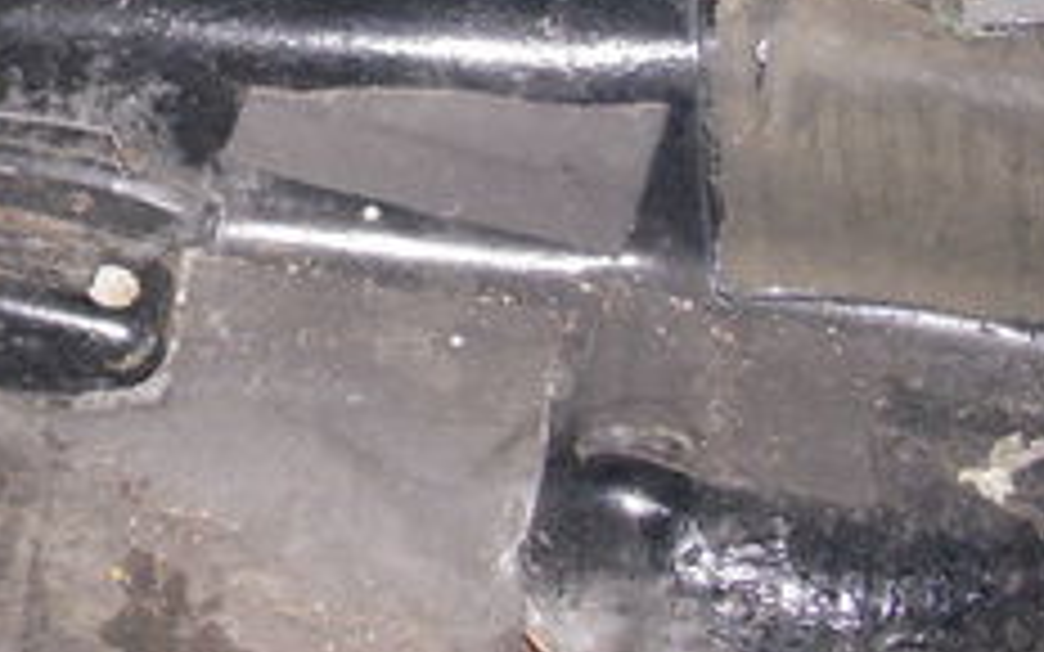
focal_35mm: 111
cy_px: -175
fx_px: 3158
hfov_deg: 18.3
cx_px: 22
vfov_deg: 11.5
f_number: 3.3
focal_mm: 6.3
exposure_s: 1/125
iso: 400
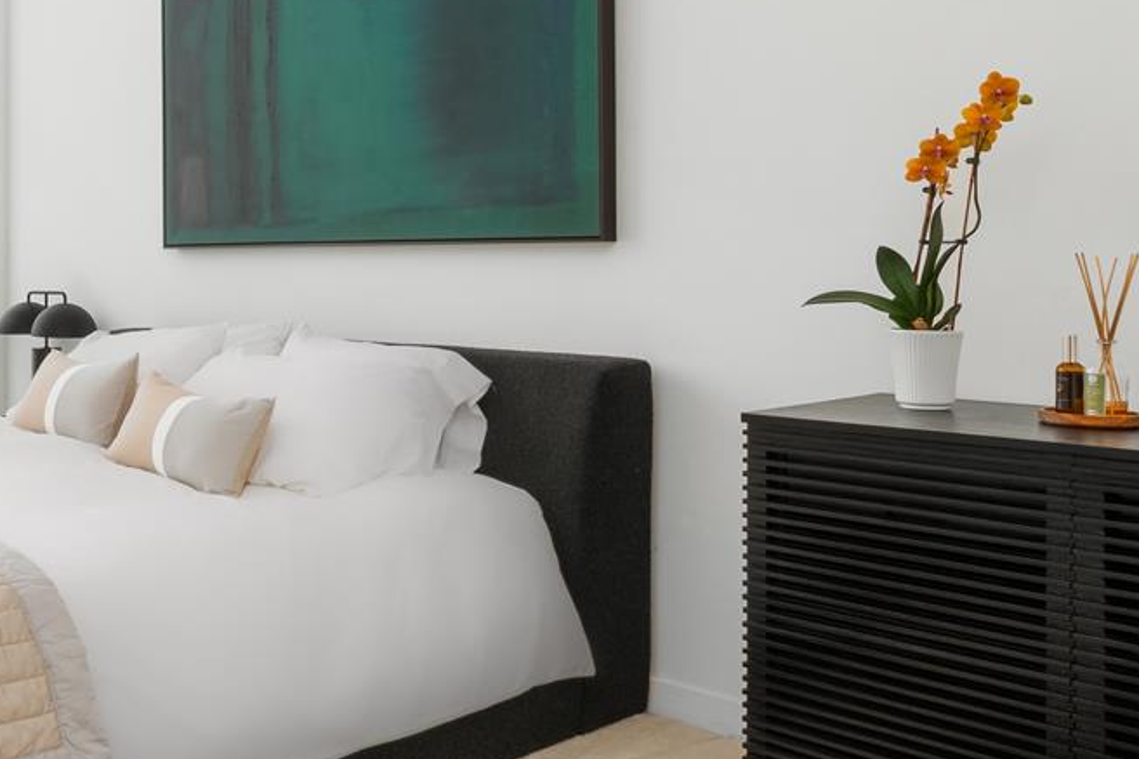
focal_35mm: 41
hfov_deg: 45.7
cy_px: 255
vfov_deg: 32.4
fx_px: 1297
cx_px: 280
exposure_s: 1/10
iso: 640
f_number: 18
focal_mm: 14
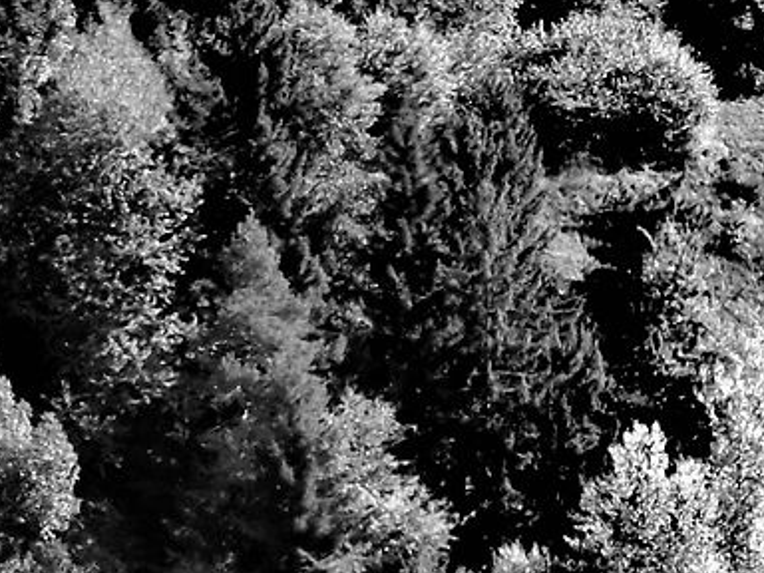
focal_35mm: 1201
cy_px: -955
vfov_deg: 1.2
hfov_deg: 1.6
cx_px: 1755
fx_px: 26507
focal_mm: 200
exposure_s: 1/200
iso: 140
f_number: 8
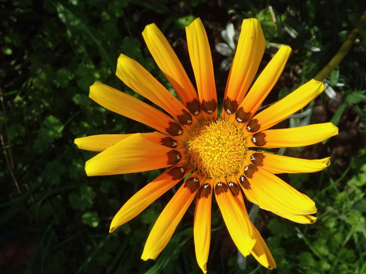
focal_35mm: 51
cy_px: 145
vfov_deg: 28.6
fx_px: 539
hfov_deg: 37.5
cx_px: 191
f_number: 4.5
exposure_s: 1/400
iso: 80
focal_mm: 8.18
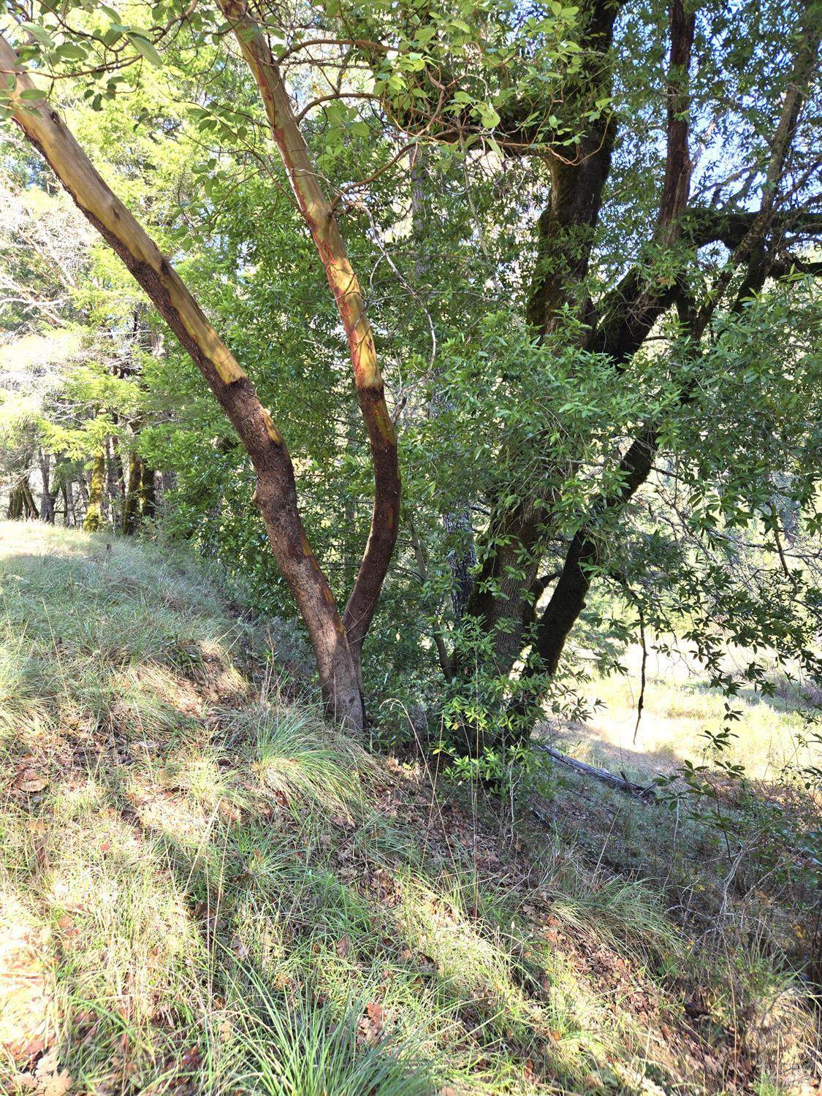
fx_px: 728
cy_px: 548
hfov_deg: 58.9
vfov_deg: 73.9
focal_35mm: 23
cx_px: 411
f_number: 1.8
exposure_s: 1/180
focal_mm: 5.4
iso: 32
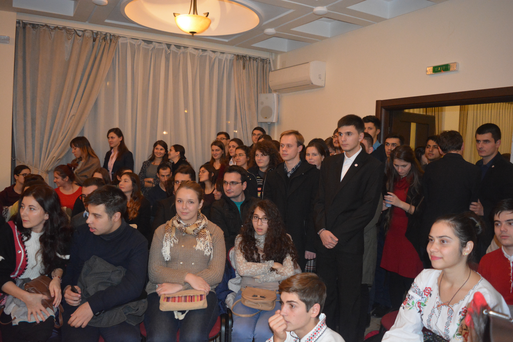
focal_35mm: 30
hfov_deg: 61.9
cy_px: 171
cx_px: 256
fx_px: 428
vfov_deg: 43.6
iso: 3200
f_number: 3.5
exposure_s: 1/60
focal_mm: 20
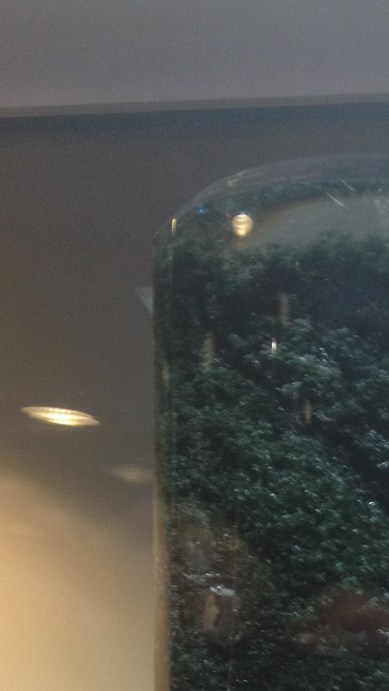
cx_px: 411
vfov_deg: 25.0
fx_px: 1503
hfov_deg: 14.4
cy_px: 645
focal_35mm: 82
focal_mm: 4.28
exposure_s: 1/20
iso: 100
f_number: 2.4
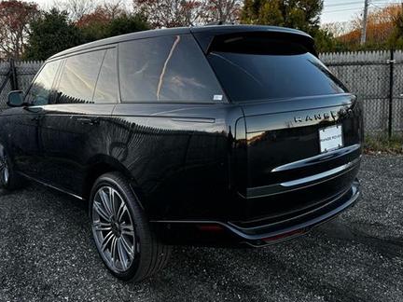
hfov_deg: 63.3
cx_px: 183
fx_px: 326
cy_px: 145
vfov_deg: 49.7
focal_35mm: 28
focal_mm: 6.76
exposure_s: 1/121
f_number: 1.78
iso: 64
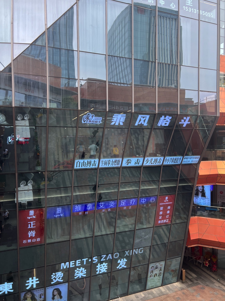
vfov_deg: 67.3
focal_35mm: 26
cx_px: 112
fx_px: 225
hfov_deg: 53.1
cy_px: 150
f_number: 1.5
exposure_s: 1/628
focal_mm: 5.7
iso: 50
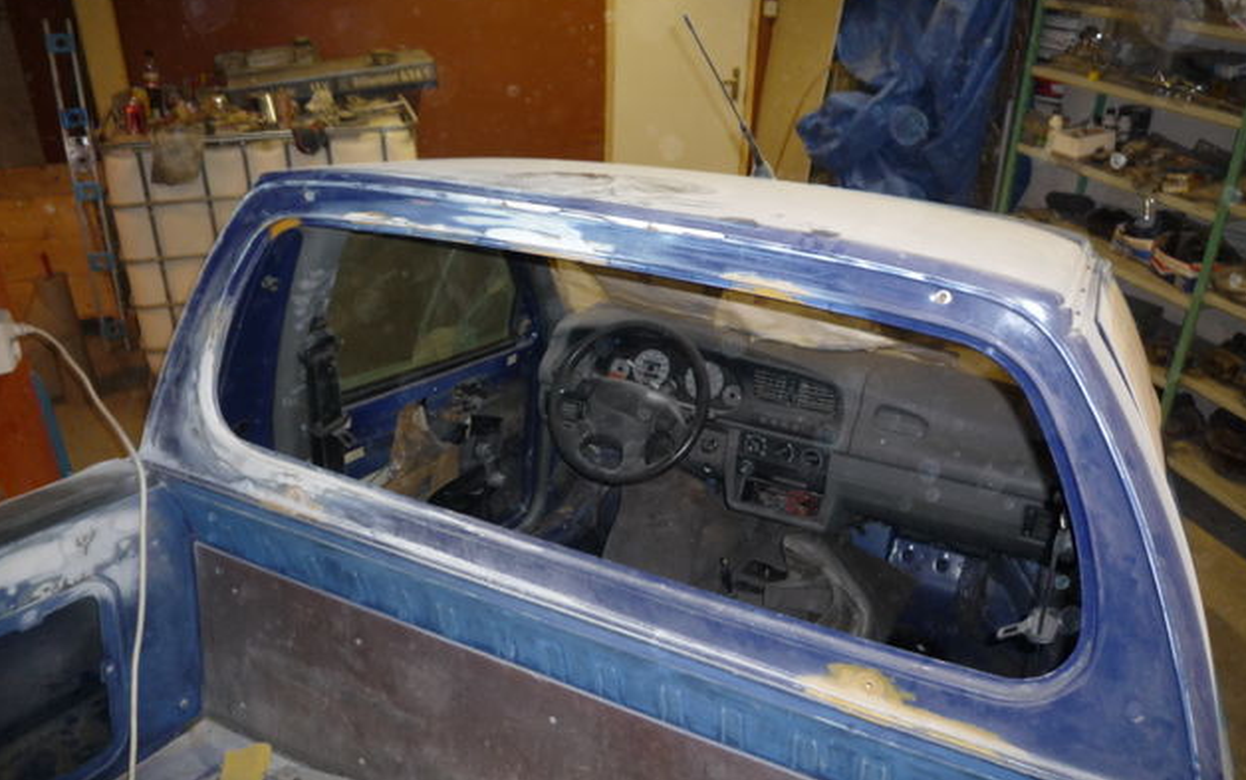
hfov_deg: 68.4
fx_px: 917
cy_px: 367
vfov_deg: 46.0
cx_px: 627
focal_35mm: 27
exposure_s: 1/30
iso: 125
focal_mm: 4.4
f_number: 2.8
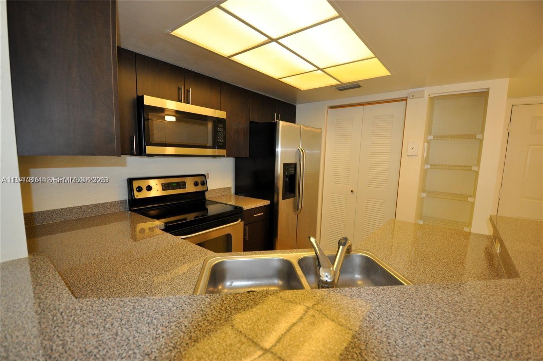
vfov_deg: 77.2
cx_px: 272
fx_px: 226
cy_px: 180
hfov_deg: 100.5
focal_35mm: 15
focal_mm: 10
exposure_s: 1/80
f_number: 3.5
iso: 800
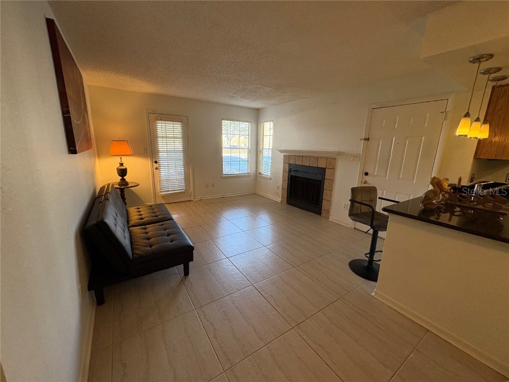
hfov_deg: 102.1
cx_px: 254
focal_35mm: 14
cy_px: 191
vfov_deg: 85.7
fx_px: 206
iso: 320
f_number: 2.2
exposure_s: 1/120
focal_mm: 2.22
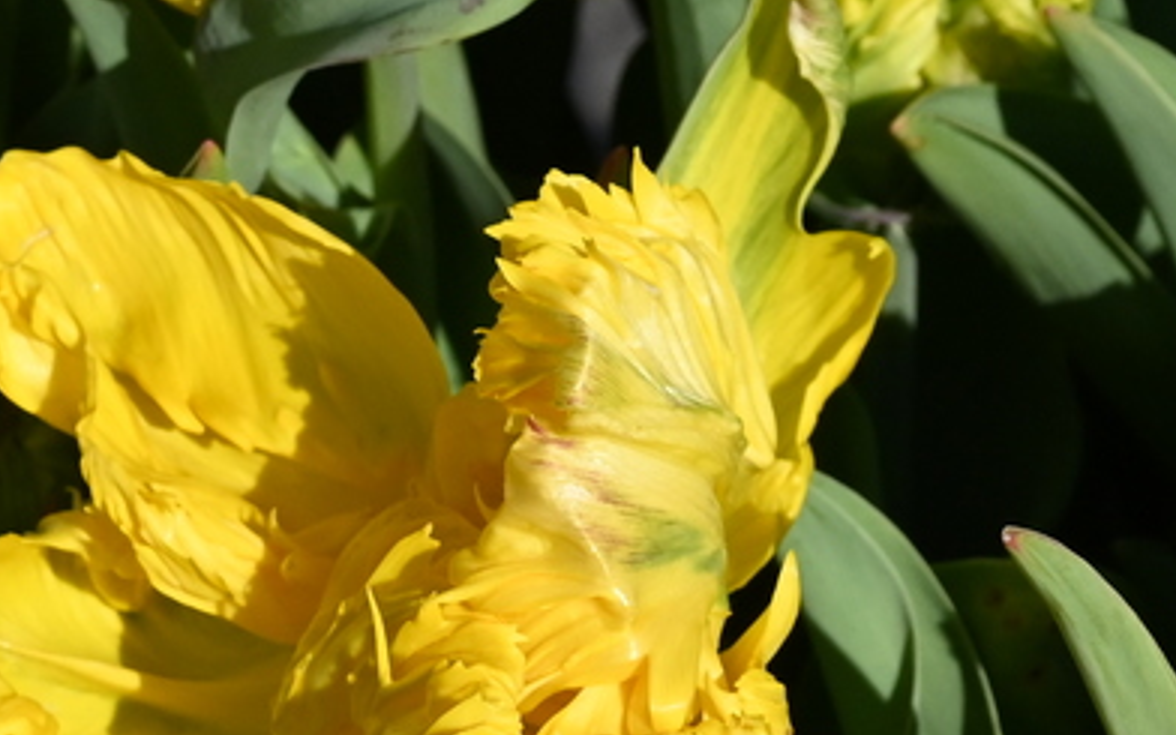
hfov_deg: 10.6
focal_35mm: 195
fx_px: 6250
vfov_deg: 6.7
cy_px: 9
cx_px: 1407
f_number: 10
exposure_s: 1/2000
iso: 640
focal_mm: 50
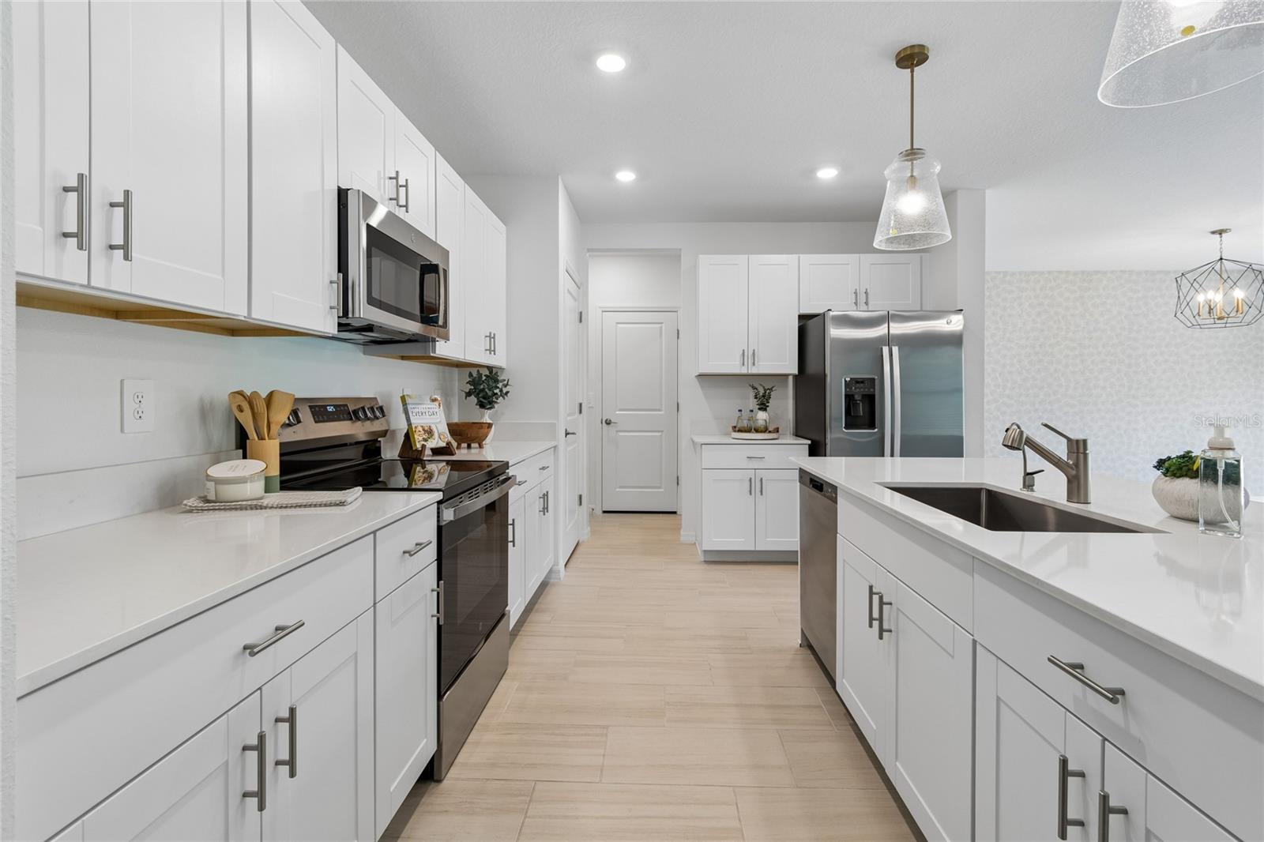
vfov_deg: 77.3
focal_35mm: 15
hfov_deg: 100.4
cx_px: 632
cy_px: 421
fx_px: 527
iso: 100
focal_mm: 10
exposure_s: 1/13
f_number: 6.3
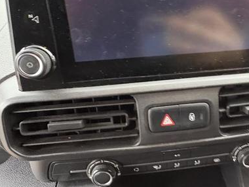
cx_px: 176
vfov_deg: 42.9
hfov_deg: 53.6
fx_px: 237
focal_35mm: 33
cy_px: 88
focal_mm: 2.22
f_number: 2.2
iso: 800
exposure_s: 1/51
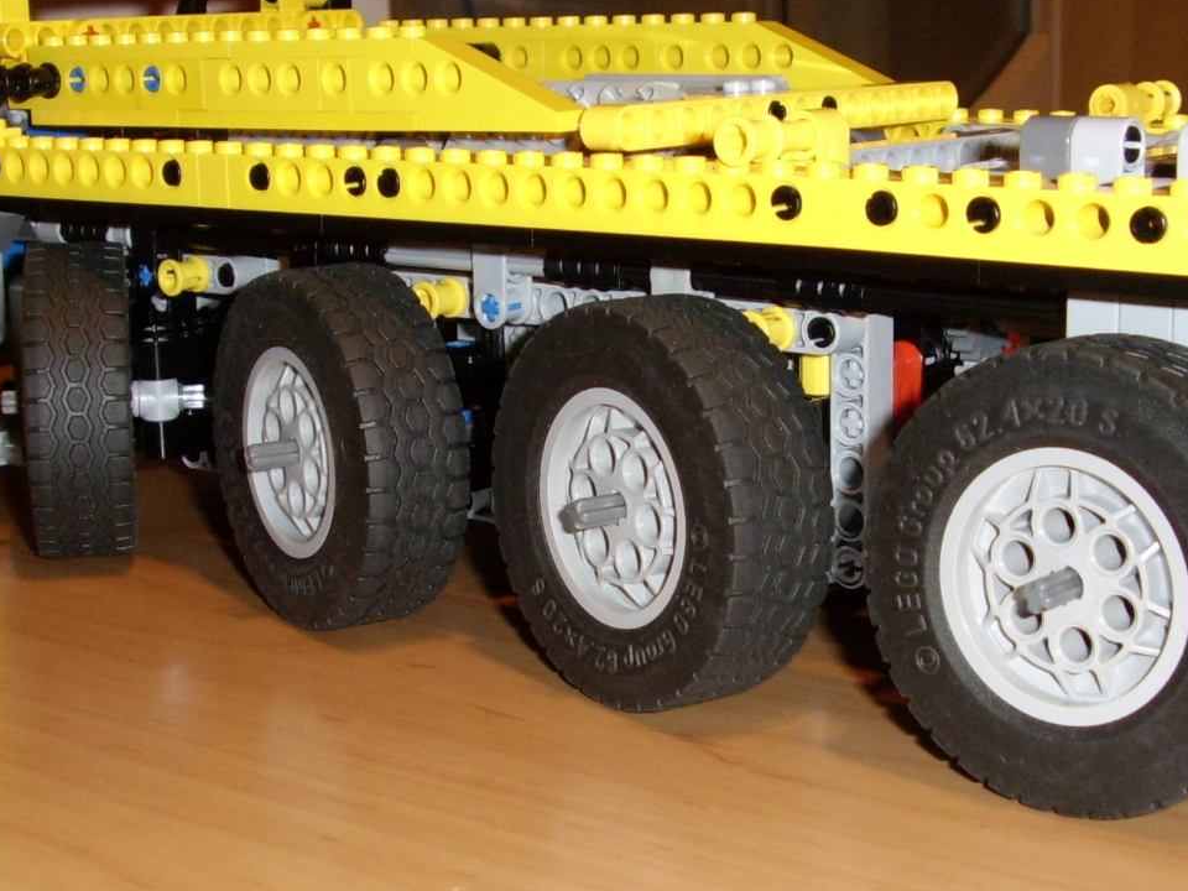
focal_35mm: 50
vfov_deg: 29.1
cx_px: 525
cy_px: 496
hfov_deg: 38.1
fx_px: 1716
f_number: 2.9
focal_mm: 5.8
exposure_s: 1/30
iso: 141
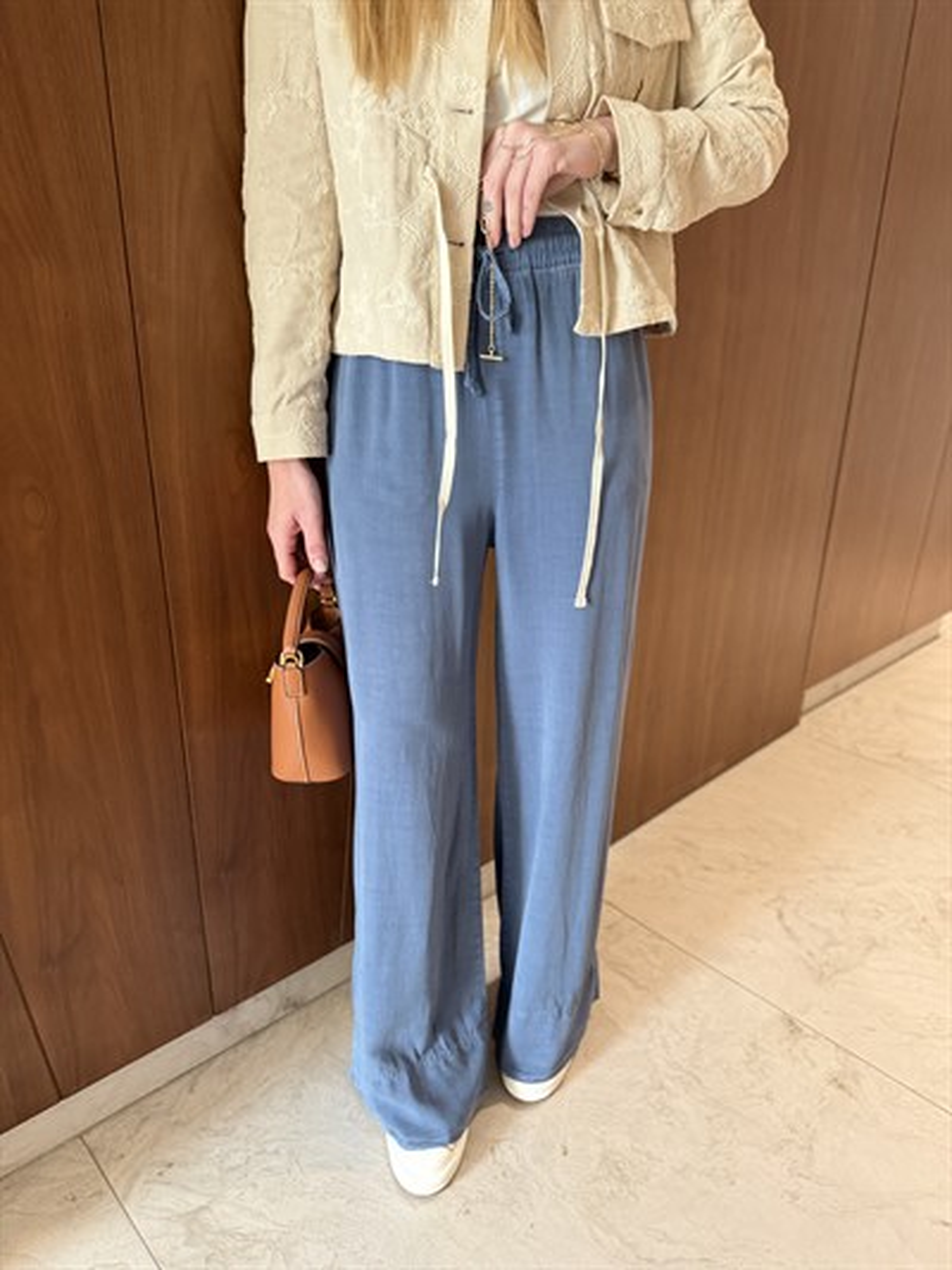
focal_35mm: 24
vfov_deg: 71.6
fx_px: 880
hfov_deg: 56.8
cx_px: 476
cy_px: 635
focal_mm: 6.76
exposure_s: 1/50
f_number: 1.78
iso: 400
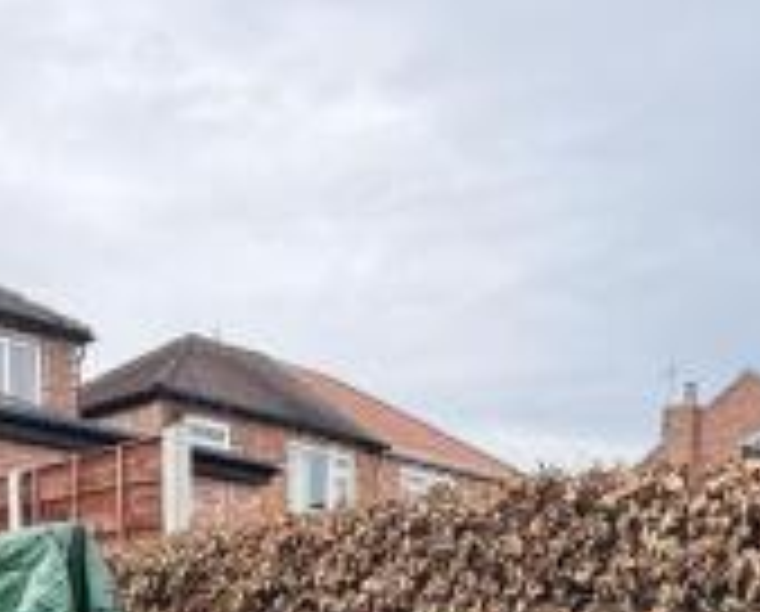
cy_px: 871
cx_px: 299
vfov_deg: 25.7
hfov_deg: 39.3
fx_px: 1060
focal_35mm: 47
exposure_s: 1/359
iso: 64
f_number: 2.2
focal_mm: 2.22
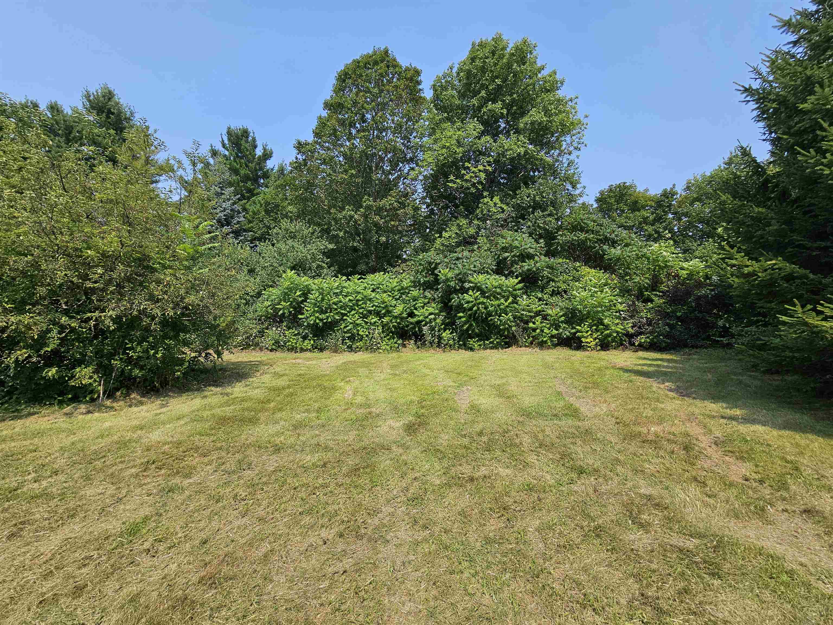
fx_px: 313
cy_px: 312
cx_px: 416
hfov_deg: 106.2
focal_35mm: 13
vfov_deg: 89.9
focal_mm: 2.2
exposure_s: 1/2111
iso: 50
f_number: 2.2
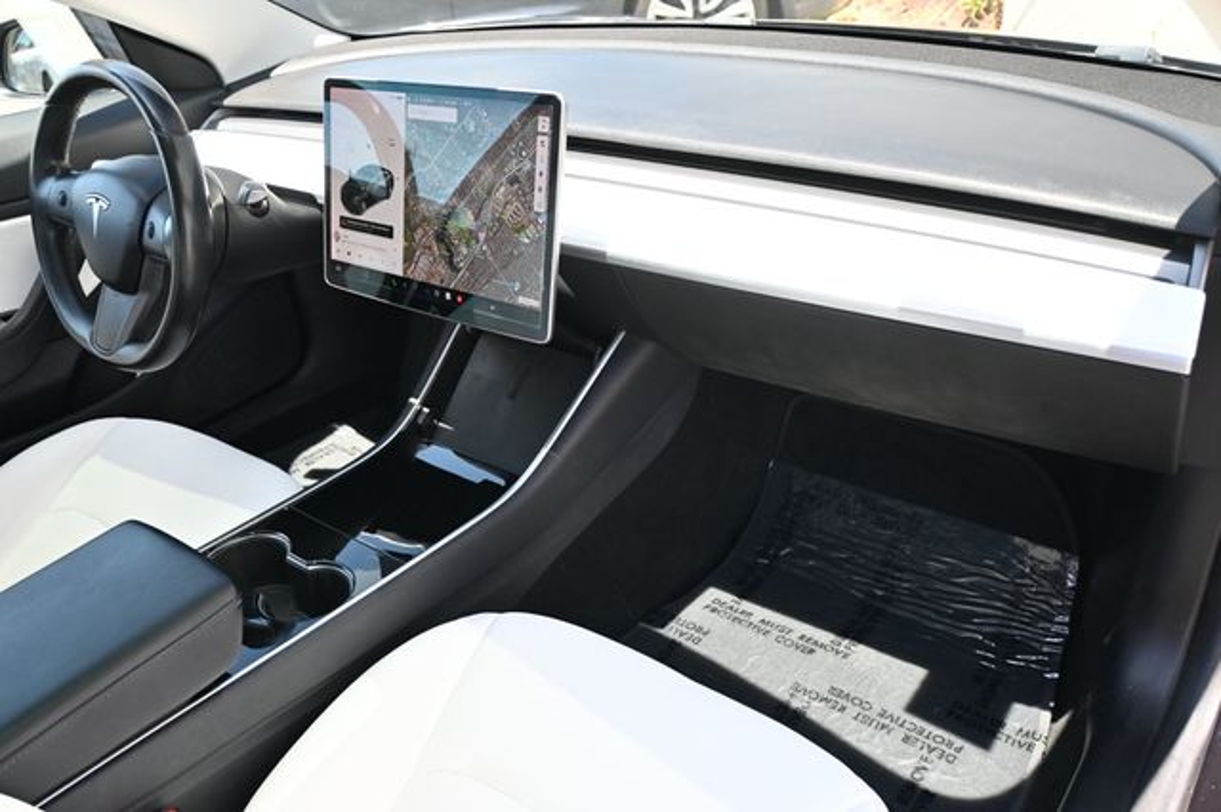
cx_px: 610
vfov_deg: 43.6
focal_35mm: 30
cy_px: 406
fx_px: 1017
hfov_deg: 62.0
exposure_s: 1/250
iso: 400
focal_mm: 20
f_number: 3.8
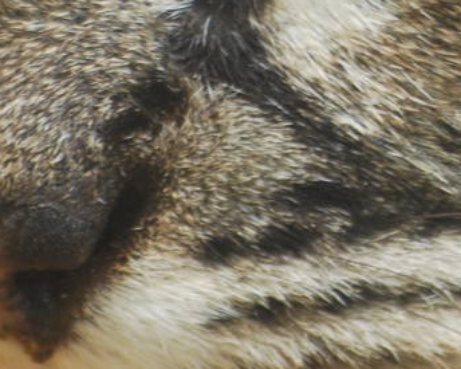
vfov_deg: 1.1
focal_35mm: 1441
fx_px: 19655
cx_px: 436
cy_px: -175
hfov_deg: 1.3
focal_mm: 220
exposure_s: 1/200
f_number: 5.3
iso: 400
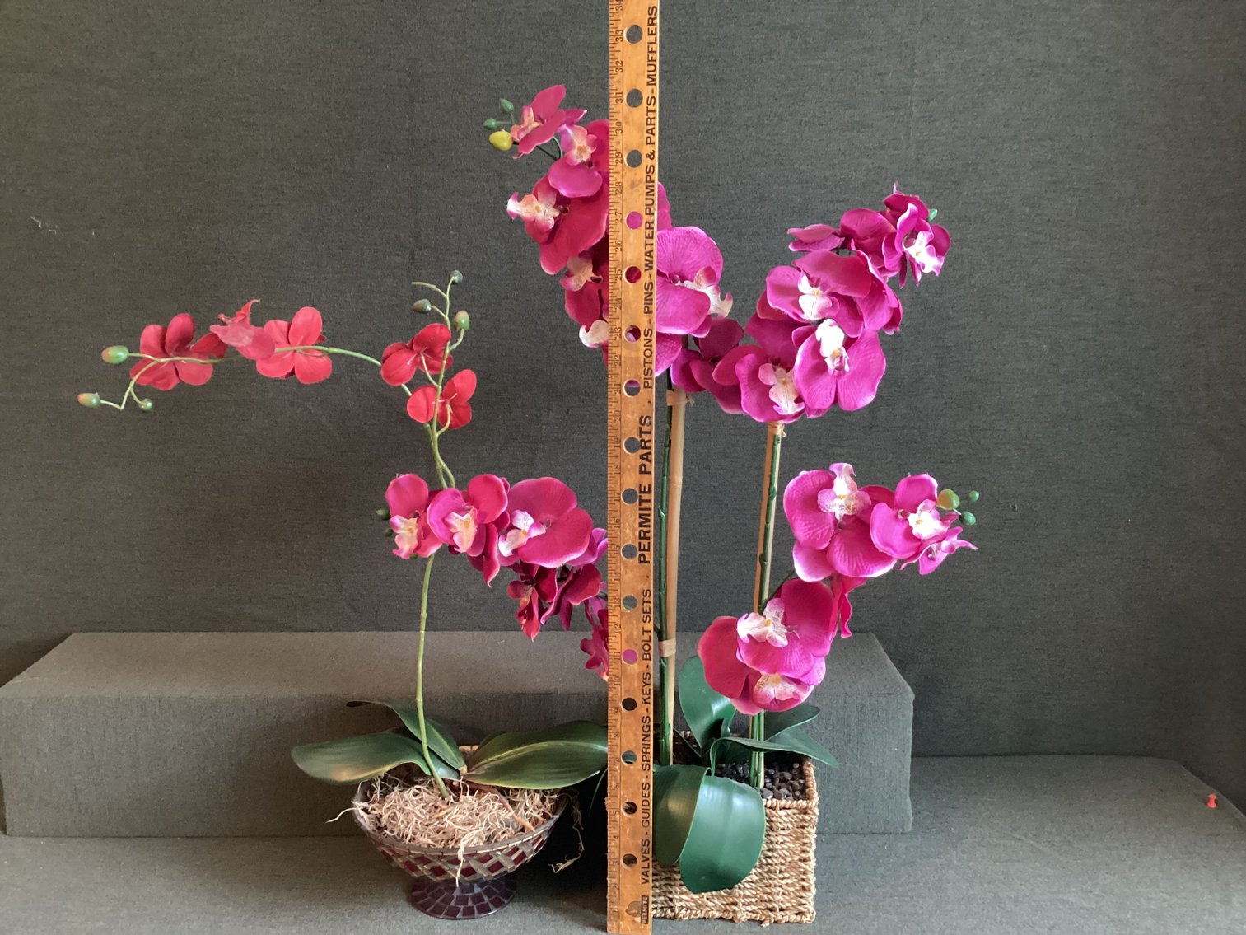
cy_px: 468
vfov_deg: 45.4
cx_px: 623
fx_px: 1116
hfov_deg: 58.3
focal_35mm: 31
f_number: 2.4
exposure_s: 1/25
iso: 400
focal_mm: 3.3
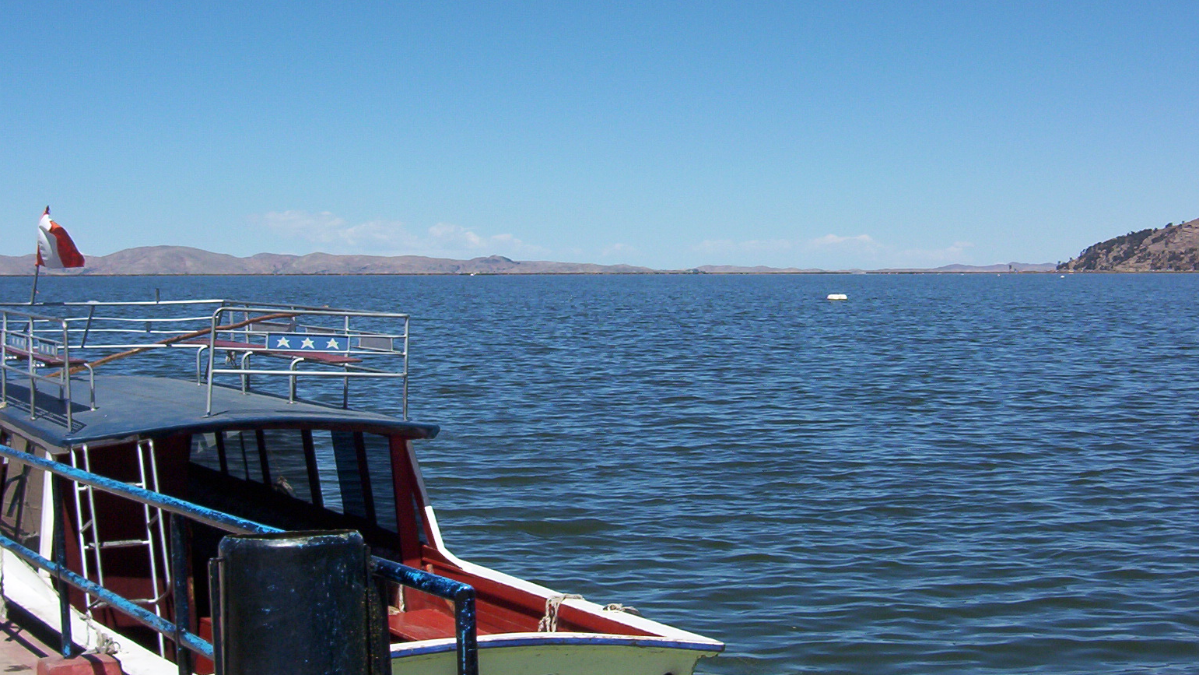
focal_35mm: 59
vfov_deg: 20.4
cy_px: 271
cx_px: 618
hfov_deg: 35.4
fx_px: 1876
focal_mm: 7.88
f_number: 5.97
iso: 100
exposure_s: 1/657
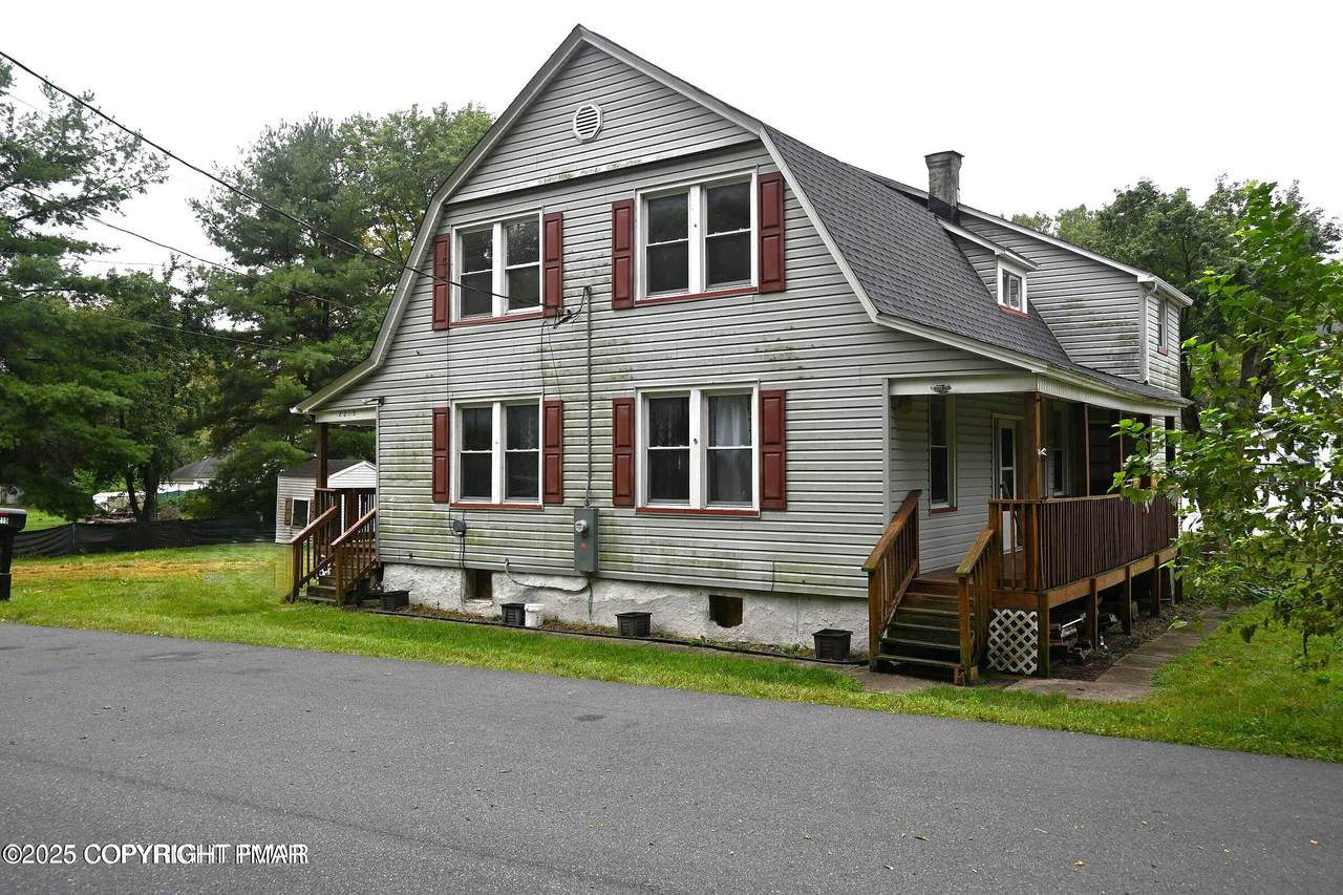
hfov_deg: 63.2
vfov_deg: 44.6
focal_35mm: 29
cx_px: 672
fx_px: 1091
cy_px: 448
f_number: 5.6
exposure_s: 1/250
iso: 200
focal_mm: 19.5
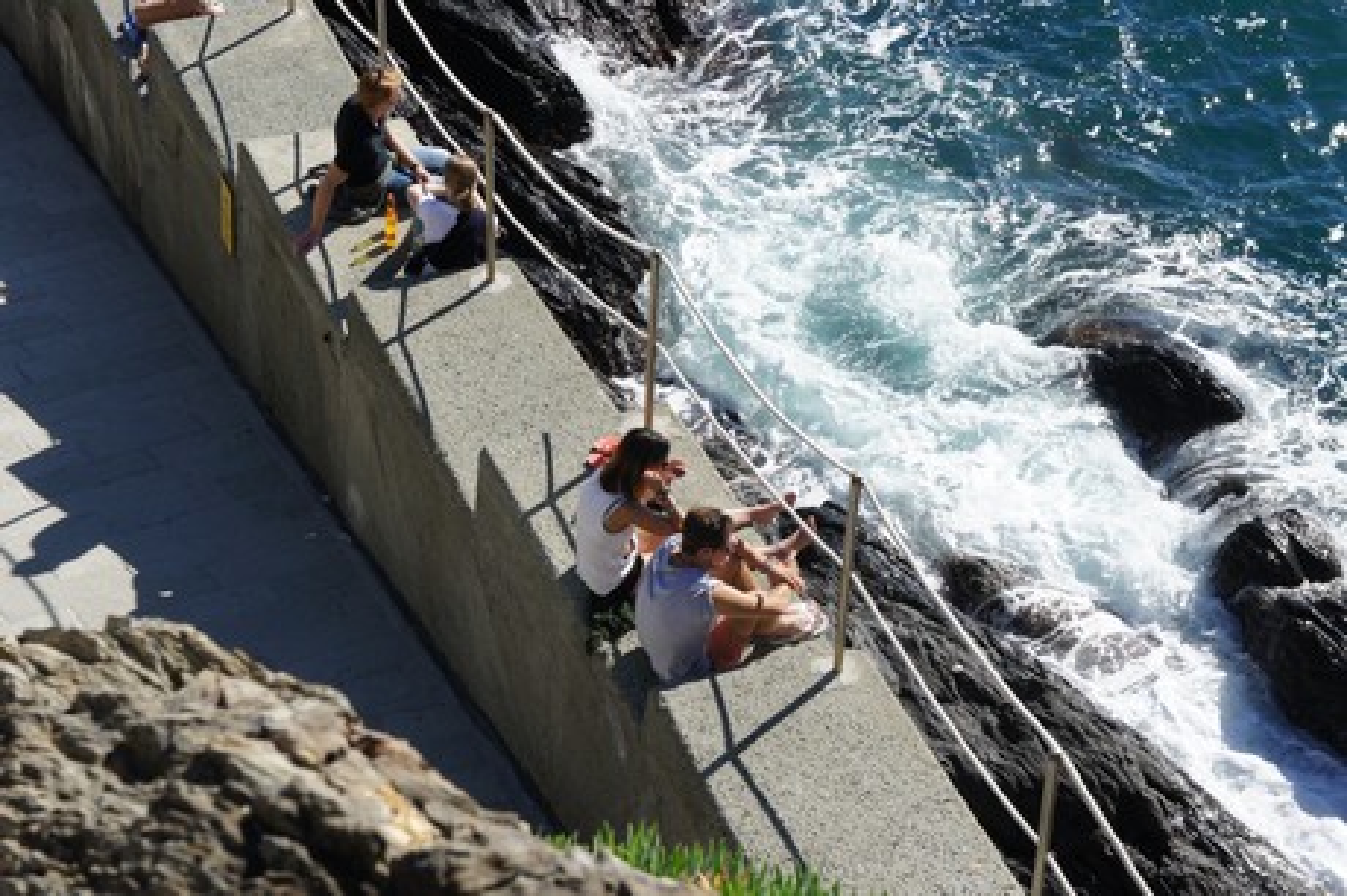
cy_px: 448
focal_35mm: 76
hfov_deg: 26.5
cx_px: 674
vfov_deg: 17.8
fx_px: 2860
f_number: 13
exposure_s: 1/200
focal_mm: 51
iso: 250
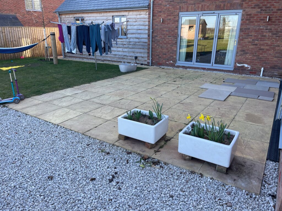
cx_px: 141
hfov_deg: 69.4
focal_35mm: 25
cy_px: 106
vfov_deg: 54.9
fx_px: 204
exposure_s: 1/428
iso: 32
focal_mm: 5.1
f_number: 1.6
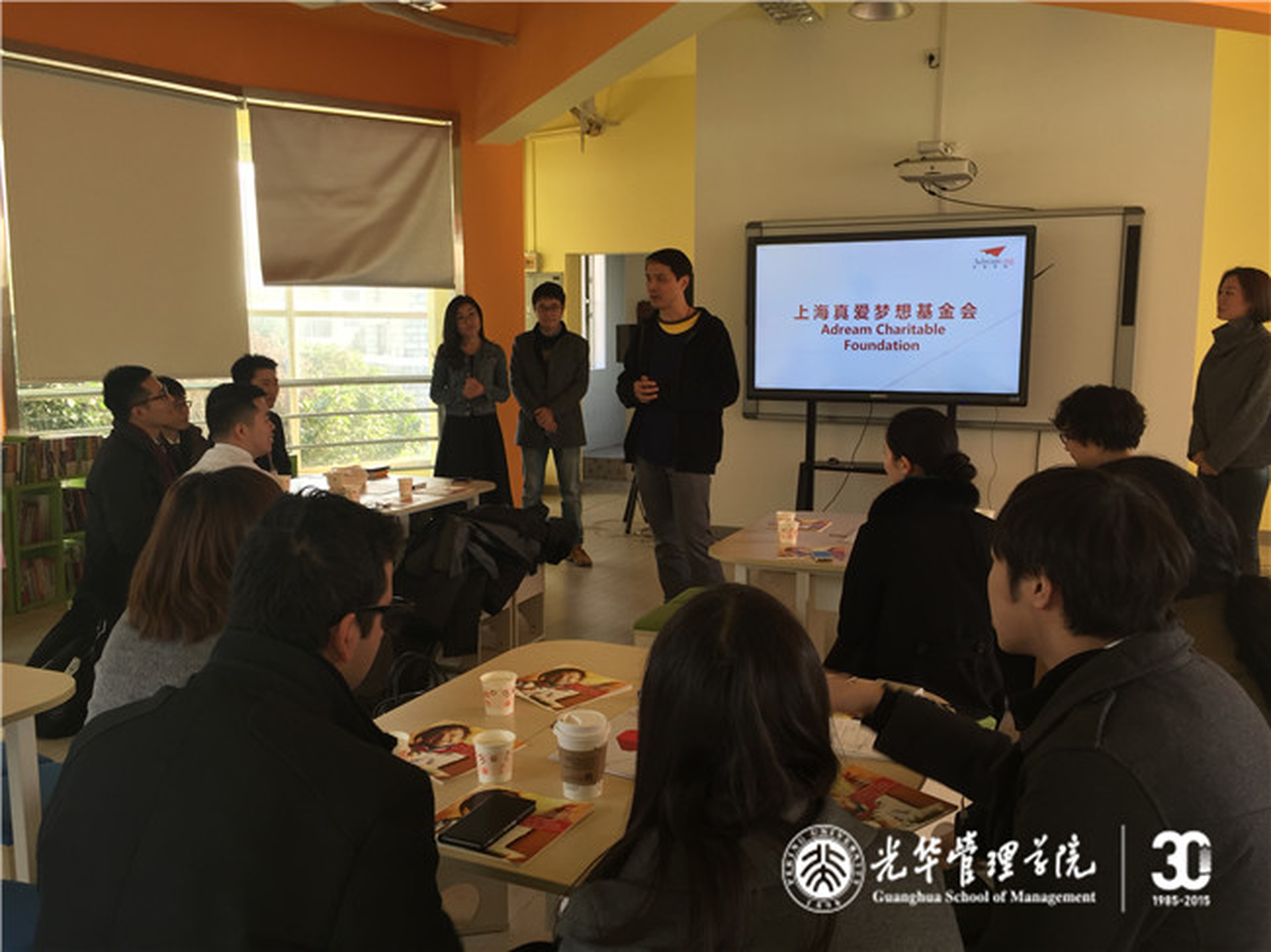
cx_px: 636
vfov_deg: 48.2
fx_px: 1064
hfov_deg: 61.7
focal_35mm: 29
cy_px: 476
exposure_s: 1/40
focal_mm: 4.15
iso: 32
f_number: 2.2
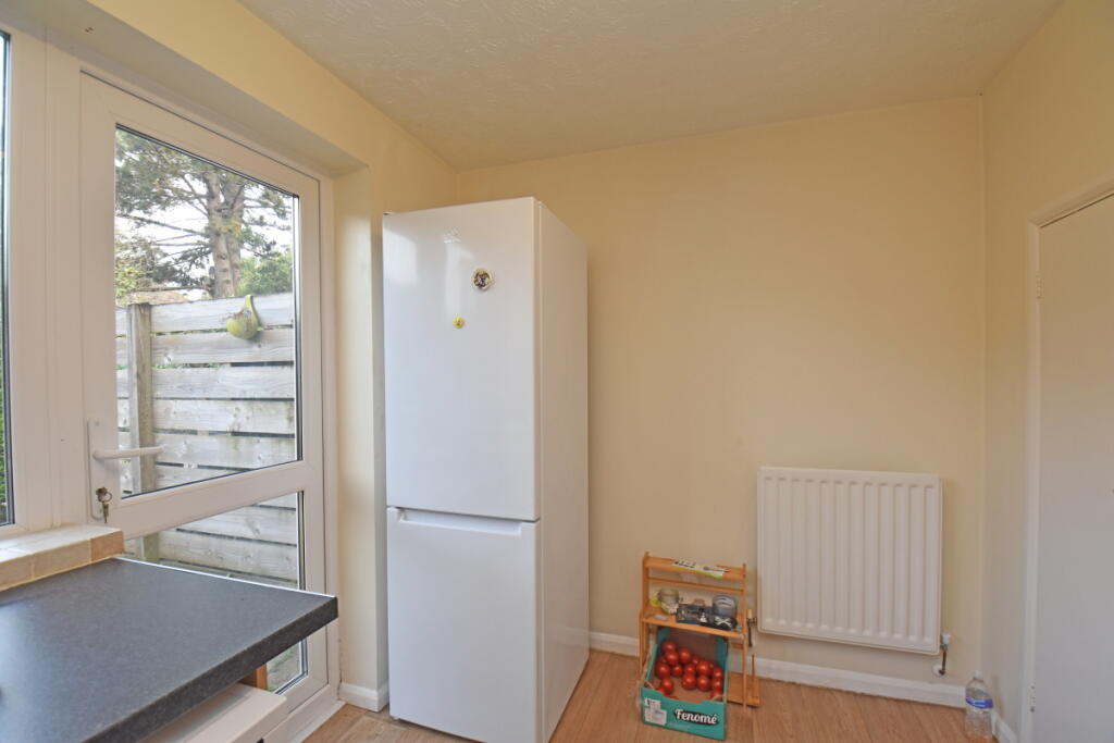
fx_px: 464
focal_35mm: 15
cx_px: 557
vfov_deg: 77.3
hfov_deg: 100.4
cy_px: 372
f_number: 5
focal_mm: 10
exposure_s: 1/200
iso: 400
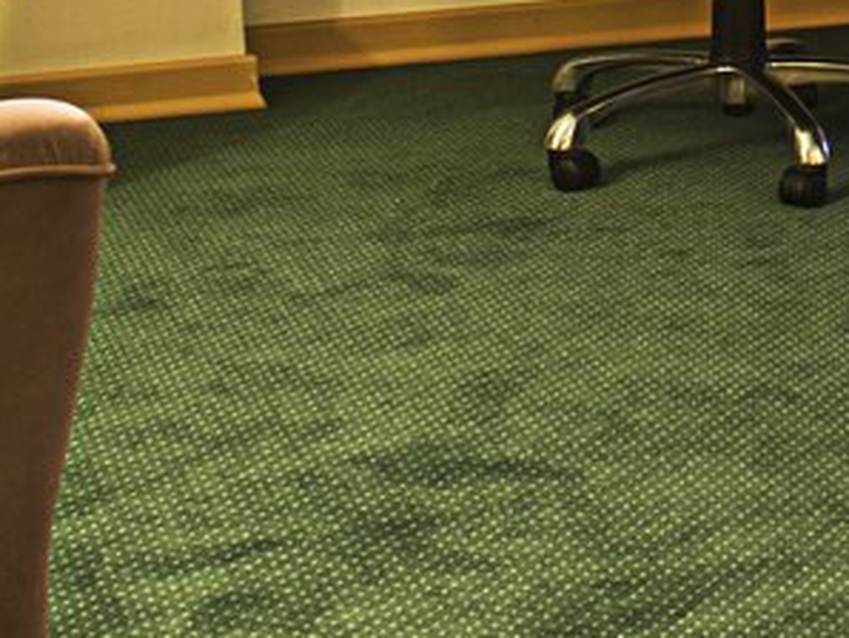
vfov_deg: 10.7
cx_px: 1000
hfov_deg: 14.5
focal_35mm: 132
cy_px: -419
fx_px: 3240
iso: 100
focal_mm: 20
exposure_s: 1.3
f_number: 4.5
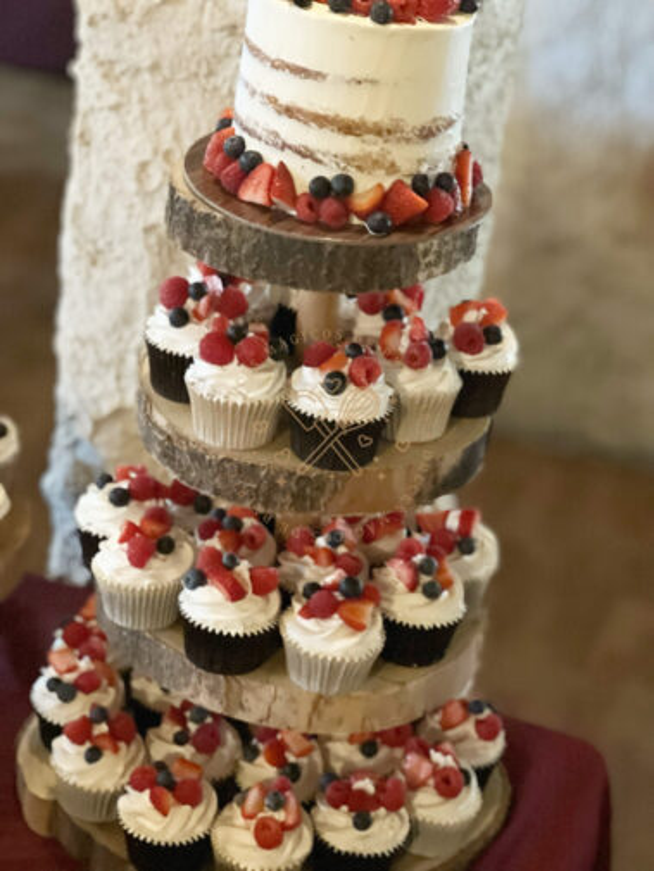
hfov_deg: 19.1
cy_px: 436
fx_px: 1939
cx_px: 327
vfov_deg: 25.3
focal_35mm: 77
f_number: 2.8
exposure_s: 1/14
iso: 1000
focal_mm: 9
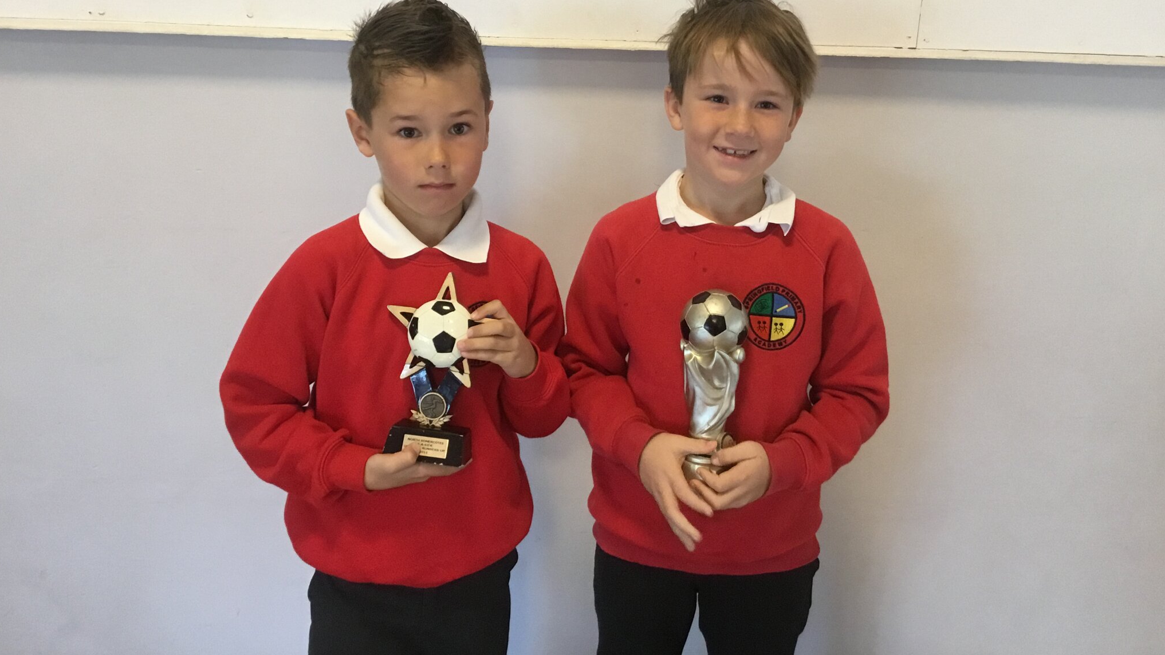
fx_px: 1050
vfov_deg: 34.3
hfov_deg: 58.0
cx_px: 580
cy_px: 220
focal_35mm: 34
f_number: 2.4
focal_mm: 3.3
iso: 160
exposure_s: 1/33
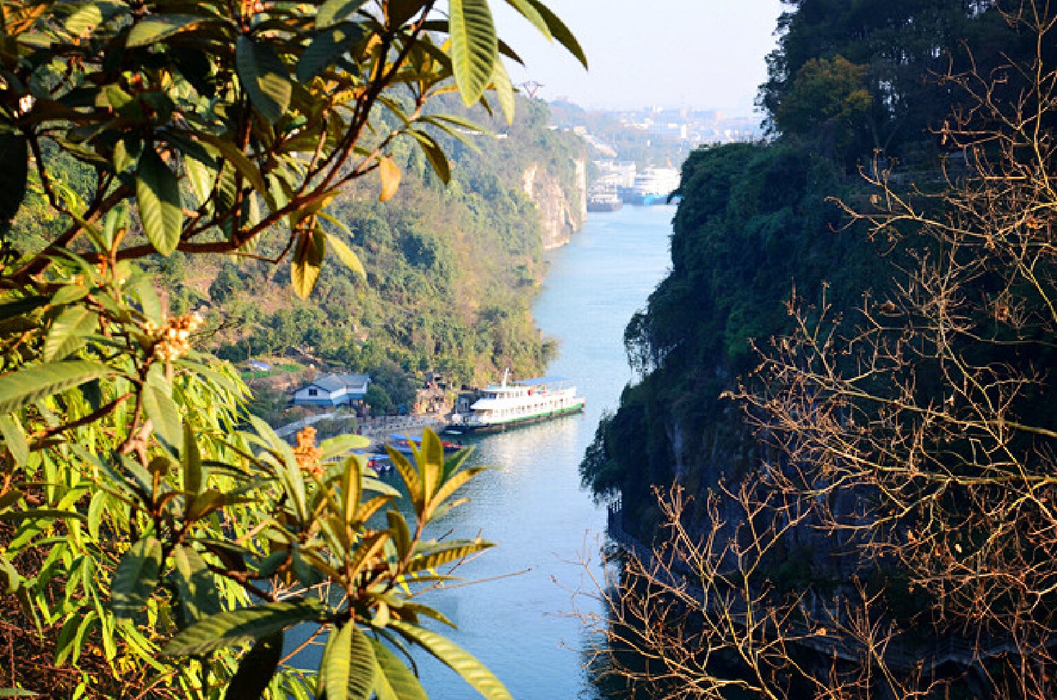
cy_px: 350
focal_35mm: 78
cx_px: 528
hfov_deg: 26.0
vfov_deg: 17.4
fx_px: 2286
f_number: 10
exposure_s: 1/80
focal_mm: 52
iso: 200
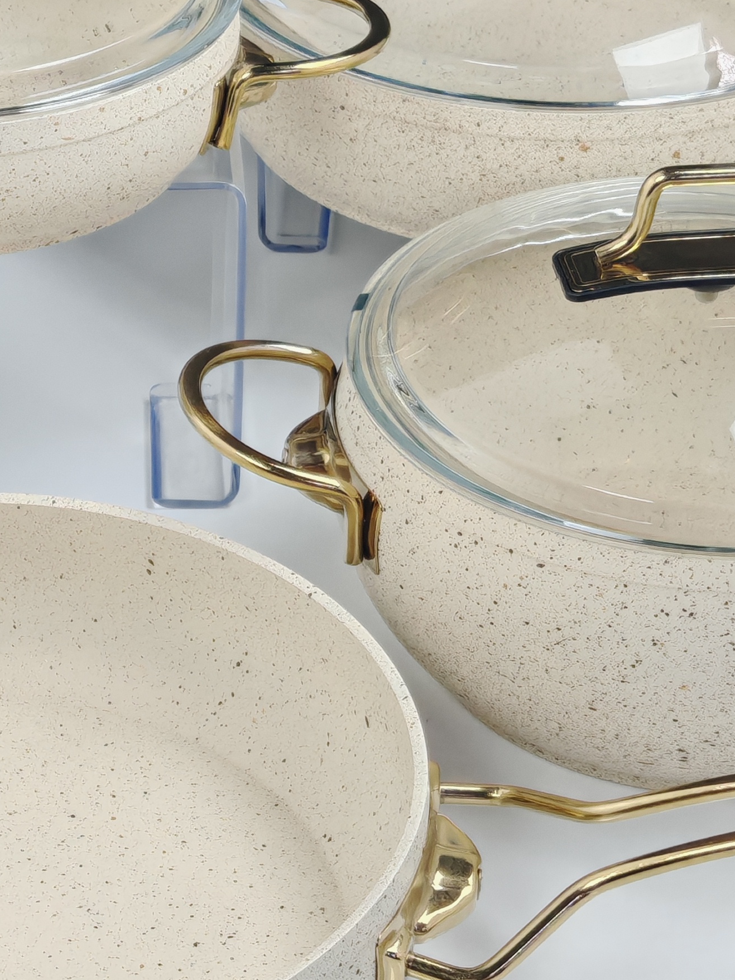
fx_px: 3566
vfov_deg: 15.6
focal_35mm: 126
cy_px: 327
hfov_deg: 11.8
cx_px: 318
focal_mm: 6.67
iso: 125
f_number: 1.9
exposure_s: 1/100
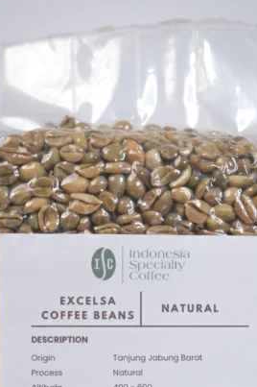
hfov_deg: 22.6
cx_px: 136
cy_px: 316
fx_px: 644
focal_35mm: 60
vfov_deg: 32.4
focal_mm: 23
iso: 200
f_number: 2.8
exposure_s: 1/160
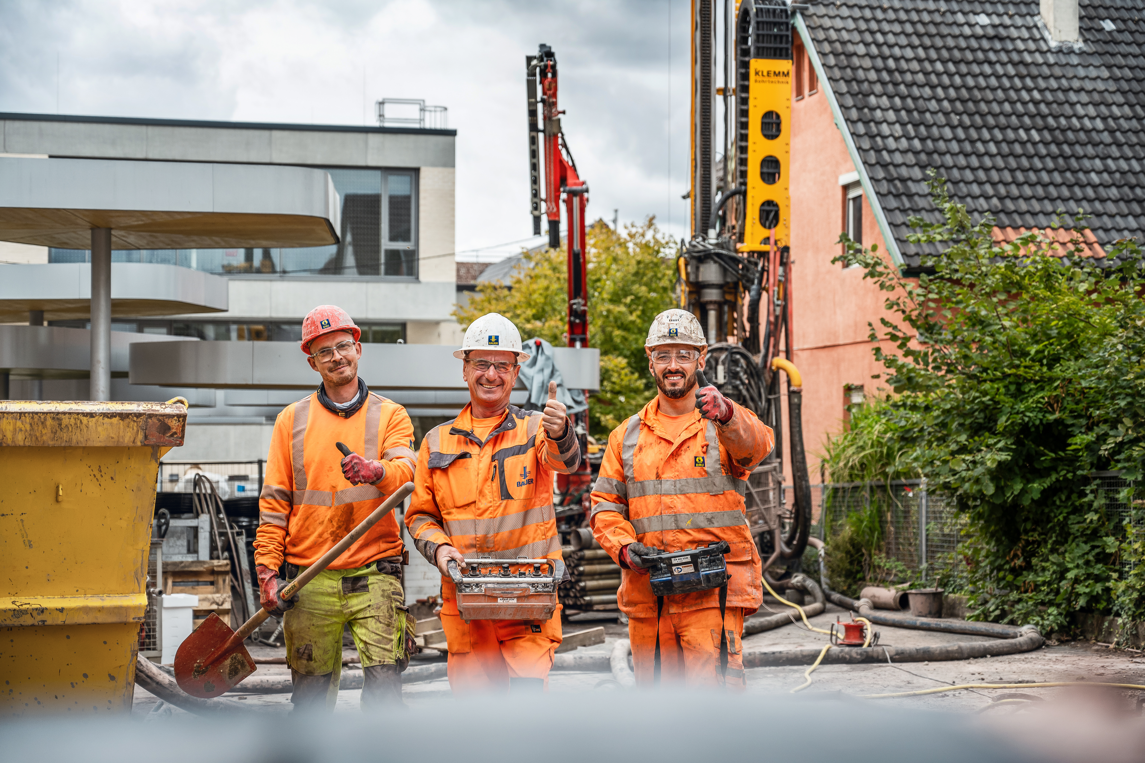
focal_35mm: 62
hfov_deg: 32.4
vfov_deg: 21.9
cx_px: 572
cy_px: 382
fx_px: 1972
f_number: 4
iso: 250
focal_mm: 62
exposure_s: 1/1250
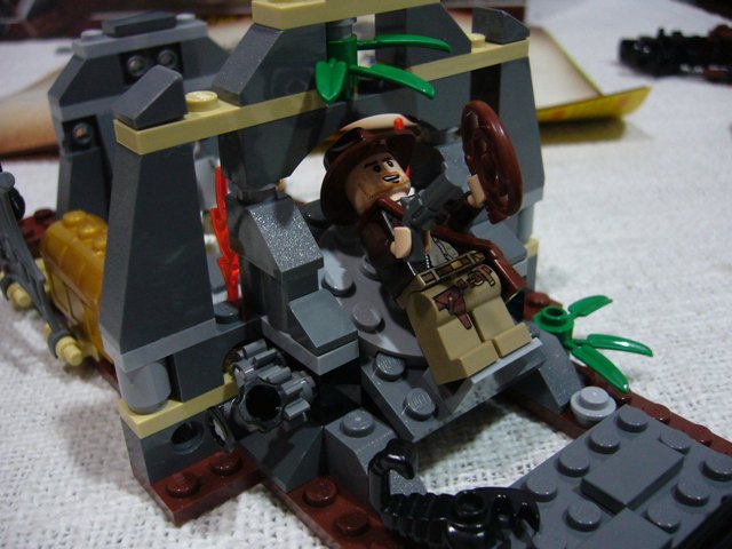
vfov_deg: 40.7
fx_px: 740
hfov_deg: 52.6
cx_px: 366
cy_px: 274
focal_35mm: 35
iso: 200
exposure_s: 1/8
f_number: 2.8
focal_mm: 5.8
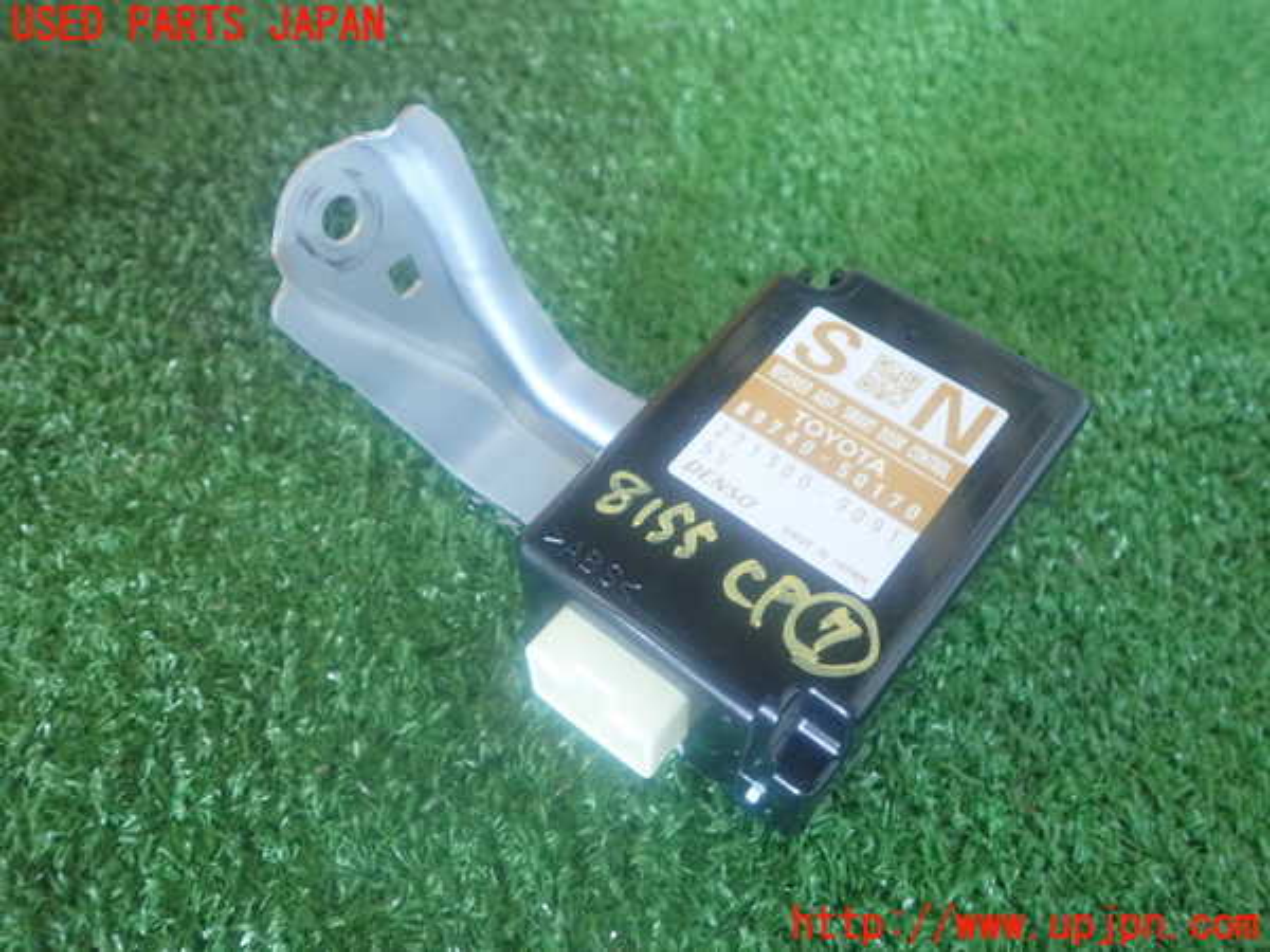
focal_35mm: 30
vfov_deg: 46.8
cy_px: 476
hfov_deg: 60.0
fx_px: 1101
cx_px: 635
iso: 800
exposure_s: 1/30
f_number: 2.3
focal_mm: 5.5
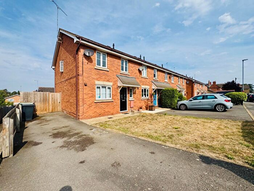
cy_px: 96
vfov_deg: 85.7
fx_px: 103
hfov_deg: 102.1
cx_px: 127
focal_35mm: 14
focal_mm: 2.22
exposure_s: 1/3106
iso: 50
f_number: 2.2
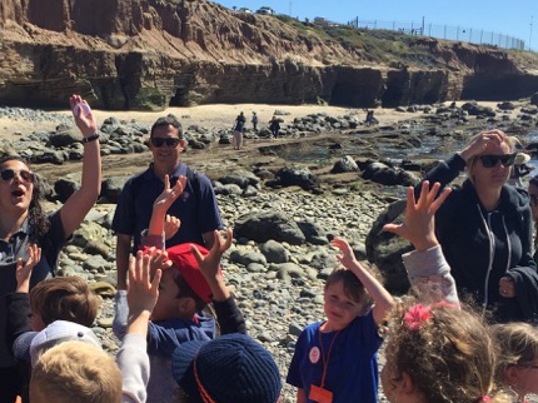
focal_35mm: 54
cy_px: 272
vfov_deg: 26.8
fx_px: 839
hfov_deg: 35.1
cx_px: 160
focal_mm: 4.15
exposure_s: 1/1721
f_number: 2.2
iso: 32
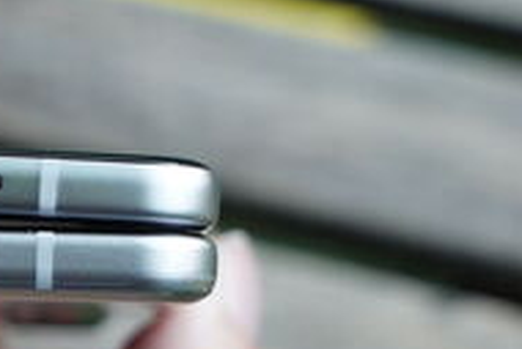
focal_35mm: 226
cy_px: 227
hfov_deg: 9.0
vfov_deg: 6.1
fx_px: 3279
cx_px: -165
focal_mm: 70
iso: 1600
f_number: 8
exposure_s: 1/160
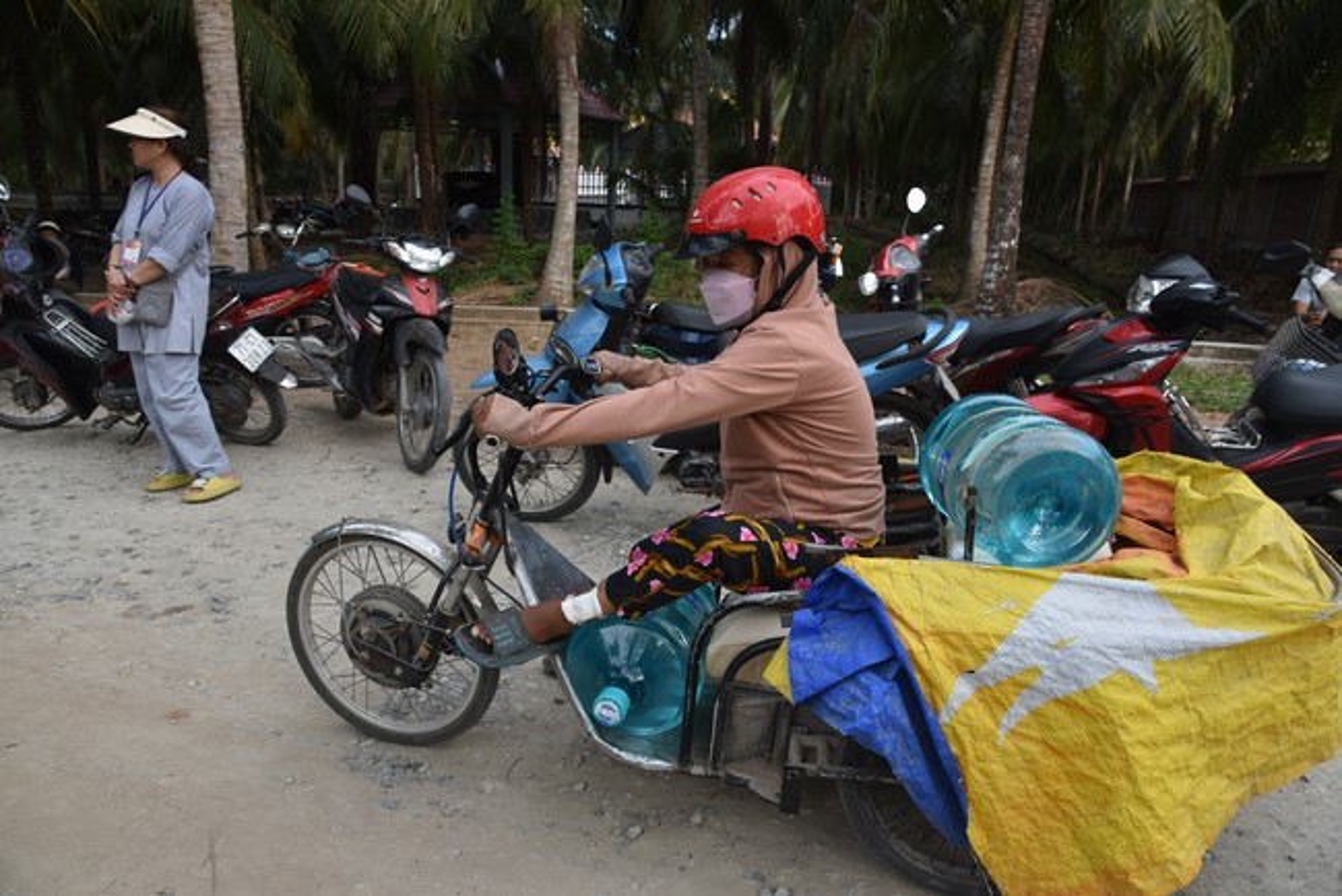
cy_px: 448
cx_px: 671
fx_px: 895
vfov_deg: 53.2
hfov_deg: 73.7
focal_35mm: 24
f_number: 8
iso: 400
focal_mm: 24
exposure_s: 1/250
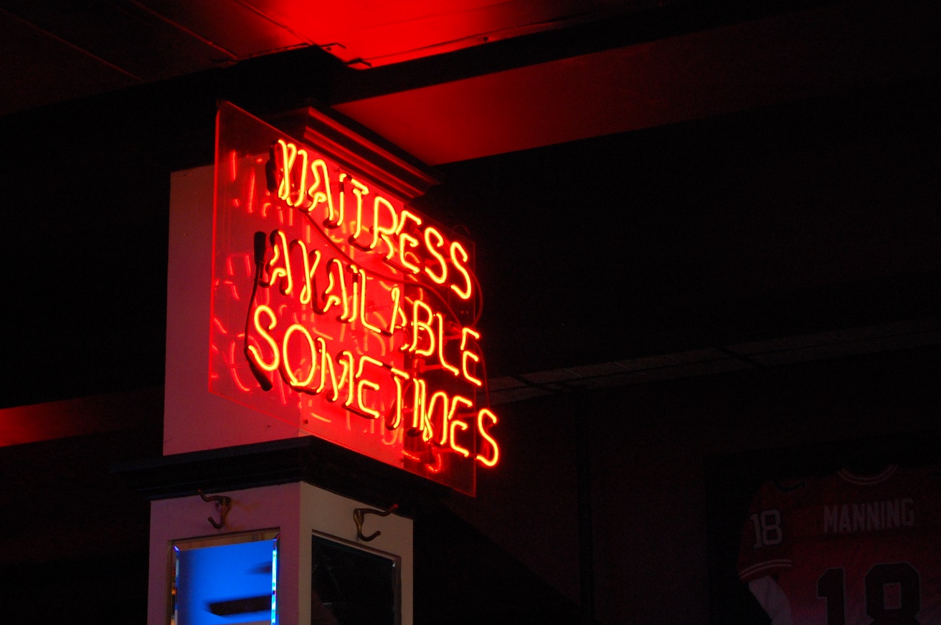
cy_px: 340
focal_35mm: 101
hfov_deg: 20.3
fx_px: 2627
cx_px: 370
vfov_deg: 13.6
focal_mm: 55
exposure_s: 1/50
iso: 800
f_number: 5.6
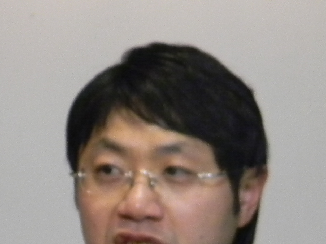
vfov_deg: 1.1
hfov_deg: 1.5
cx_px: 198
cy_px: 320
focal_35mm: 1347
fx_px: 12687
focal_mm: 75
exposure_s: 1/17.1
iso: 400
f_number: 5.4
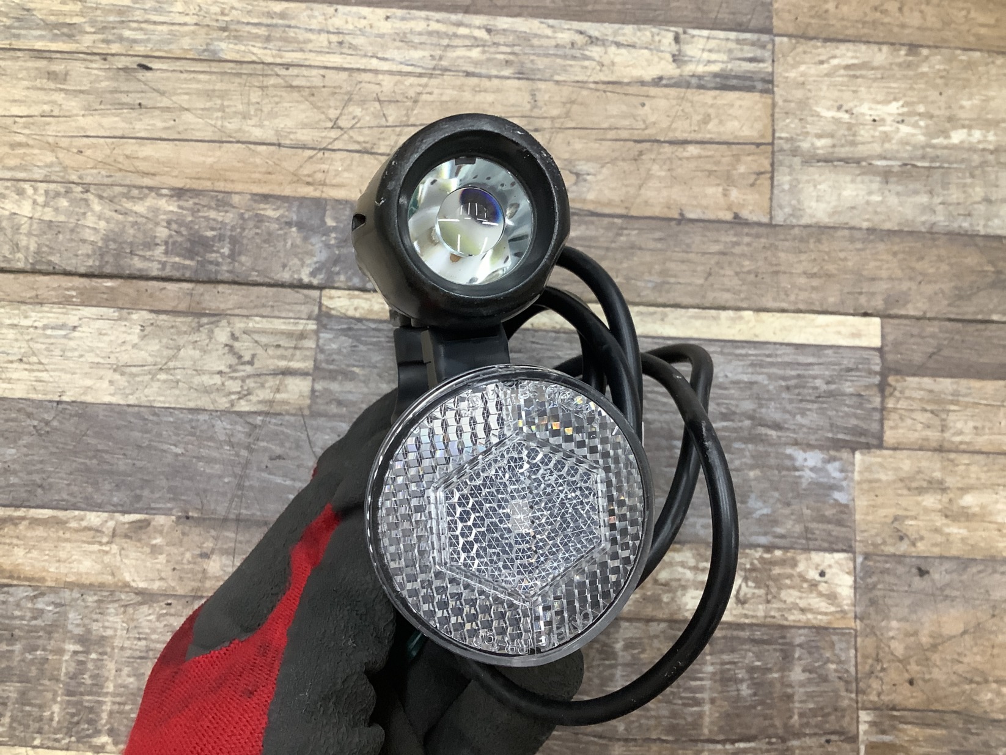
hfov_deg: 58.3
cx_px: 503
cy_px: 378
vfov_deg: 45.5
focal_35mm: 31
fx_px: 901
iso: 125
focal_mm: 3.3
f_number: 2.4
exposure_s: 1/60
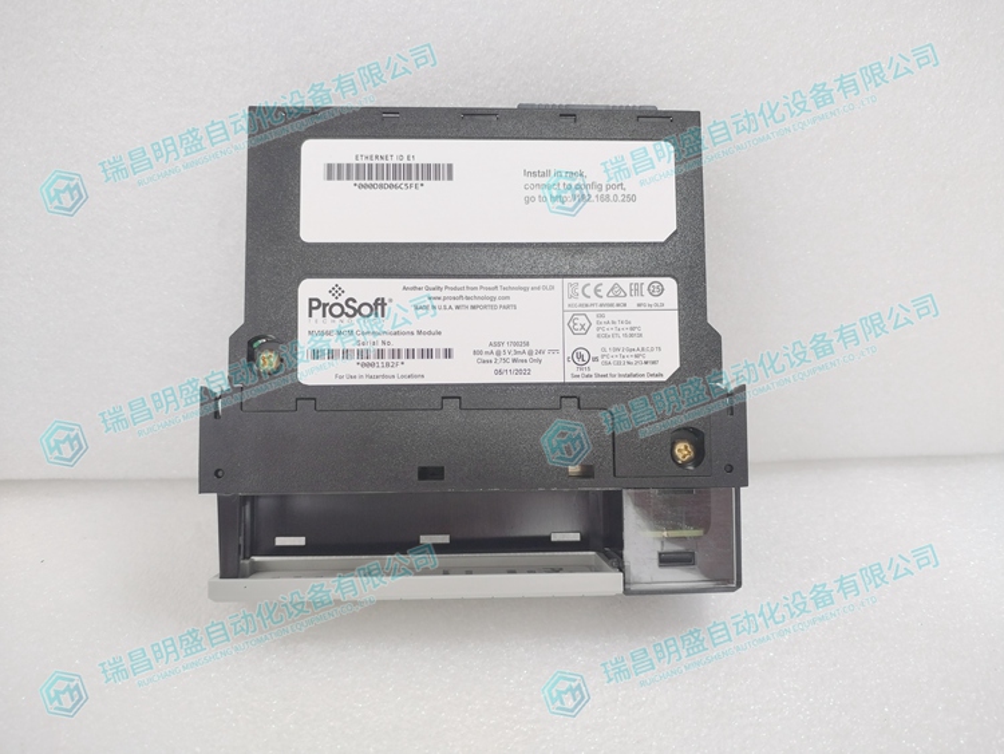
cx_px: 502
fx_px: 754
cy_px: 377
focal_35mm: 26
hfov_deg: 67.3
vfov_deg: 53.1
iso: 379
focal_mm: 4.75
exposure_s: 1/33.3
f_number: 1.8
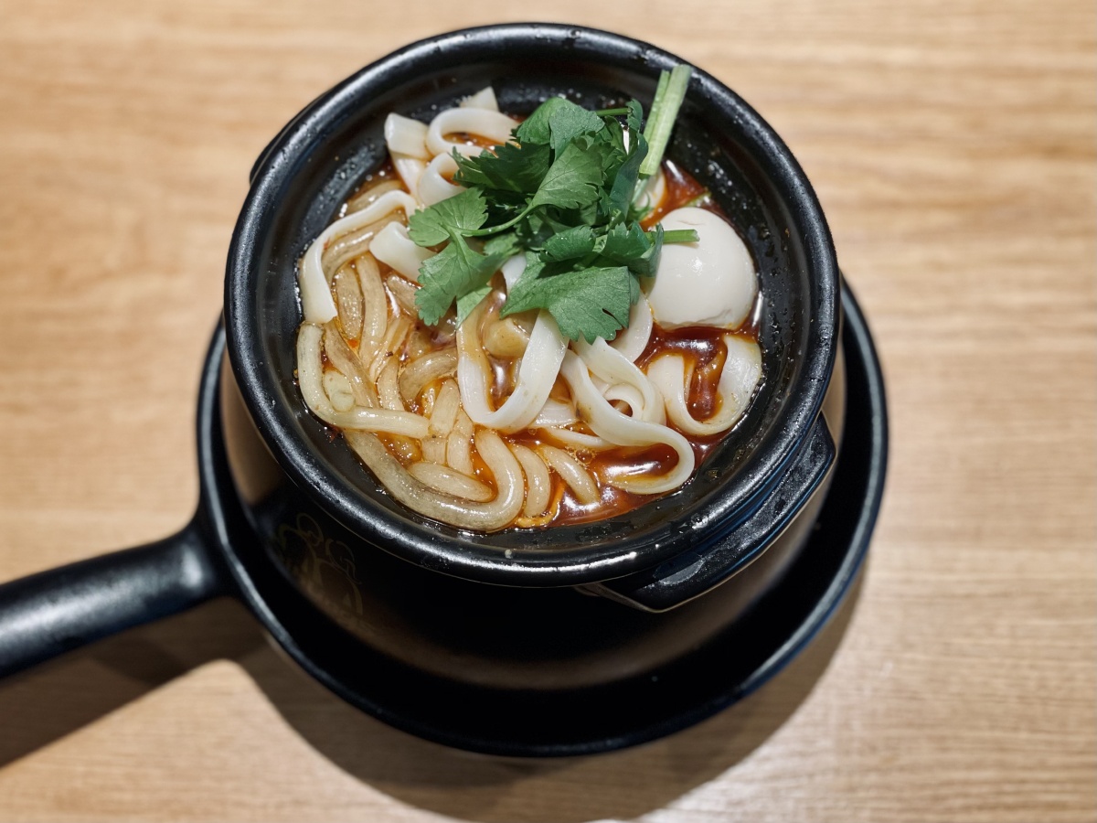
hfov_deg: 36.8
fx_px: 1648
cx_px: 548
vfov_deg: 28.0
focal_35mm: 52
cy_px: 412
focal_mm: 6
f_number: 2
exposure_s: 1/100
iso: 100
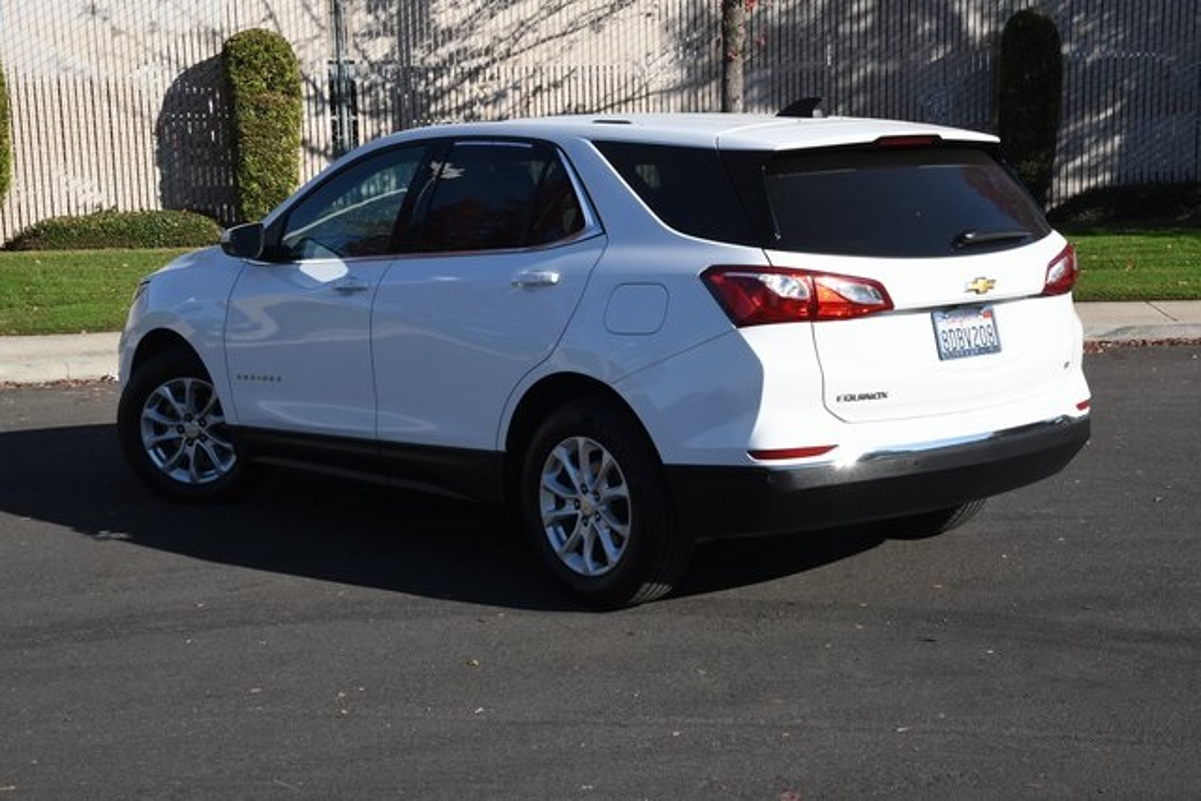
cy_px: 400
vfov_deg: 23.8
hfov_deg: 35.0
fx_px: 1902
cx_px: 600
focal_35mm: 57
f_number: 16
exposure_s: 1/1000
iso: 1250
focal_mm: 38
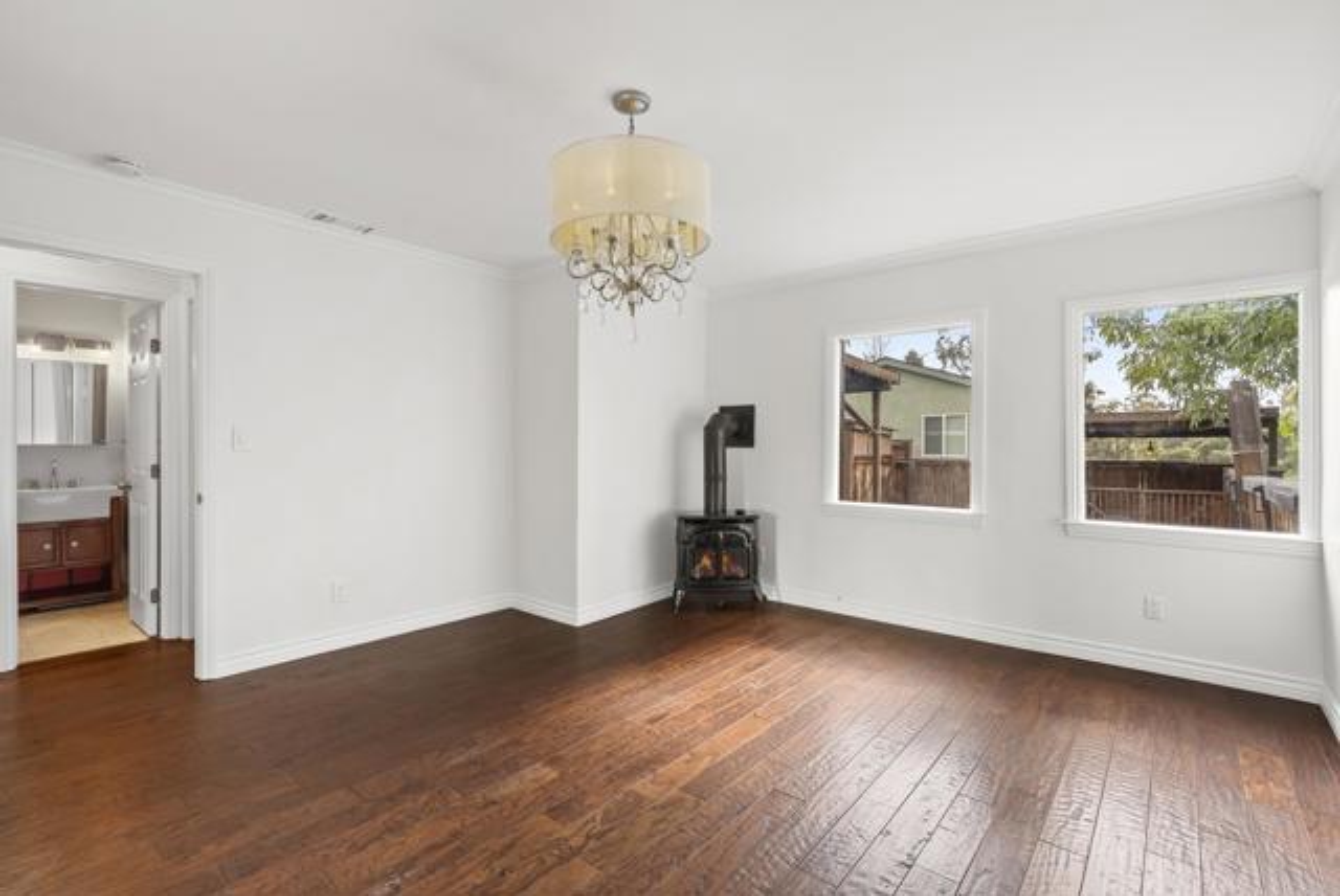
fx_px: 596
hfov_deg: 96.7
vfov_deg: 73.9
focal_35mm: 16
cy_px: 448
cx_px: 670
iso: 500
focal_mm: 16
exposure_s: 1/20
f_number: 8
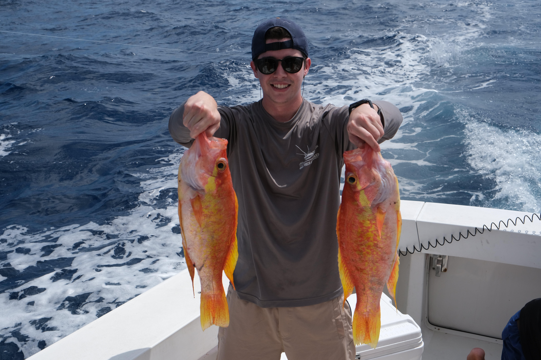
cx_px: 270
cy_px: 180
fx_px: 631
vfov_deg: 31.9
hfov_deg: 46.4
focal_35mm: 42
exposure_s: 1/1700
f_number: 7.1
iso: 400
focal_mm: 27.7
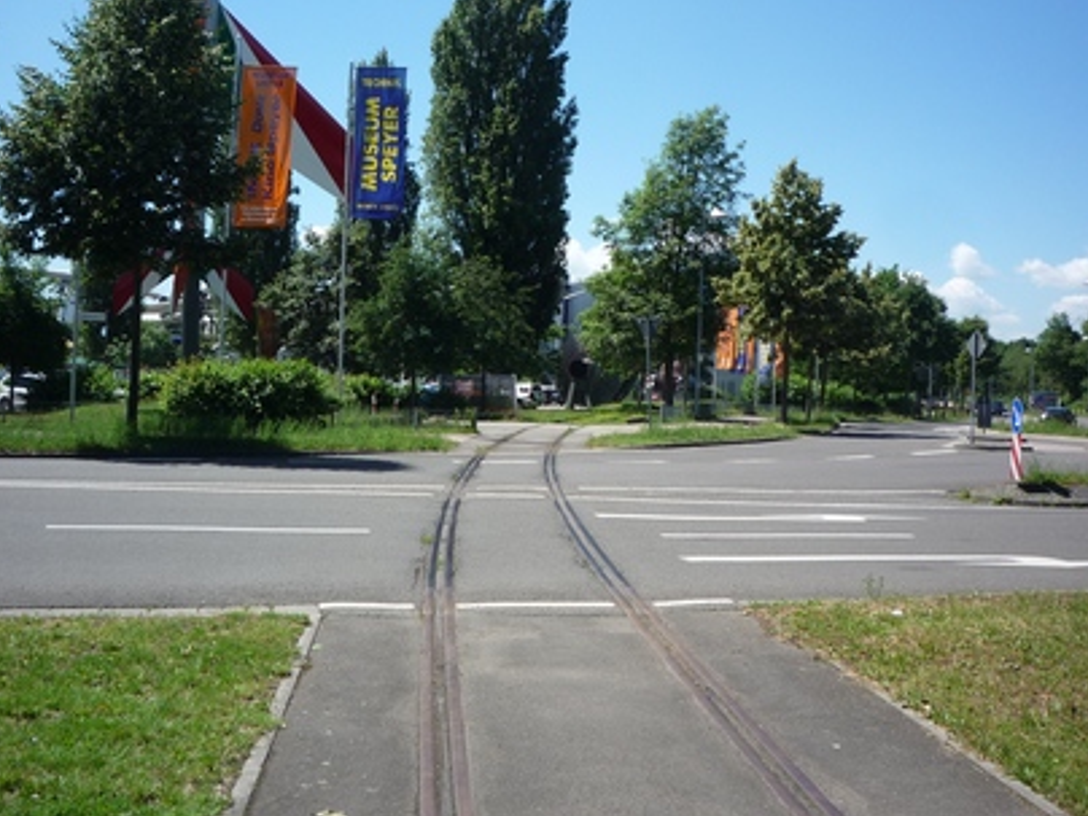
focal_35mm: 38
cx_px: 528
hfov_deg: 49.0
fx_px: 1194
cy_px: 353
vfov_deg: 37.7
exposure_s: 1/400
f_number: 4.5
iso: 100
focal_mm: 5.2
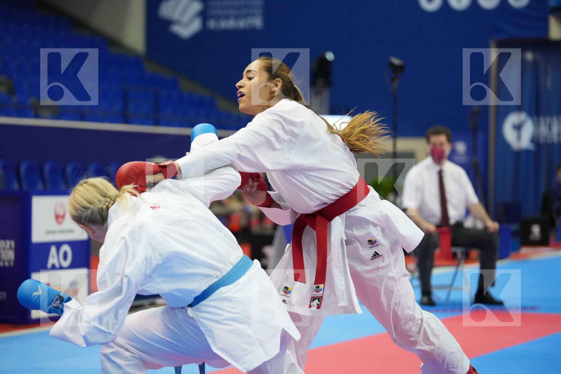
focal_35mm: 122
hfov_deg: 16.8
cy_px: 187
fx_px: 1901
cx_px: 280
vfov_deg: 11.2
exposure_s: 1/1000
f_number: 3.2
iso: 4000
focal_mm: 122
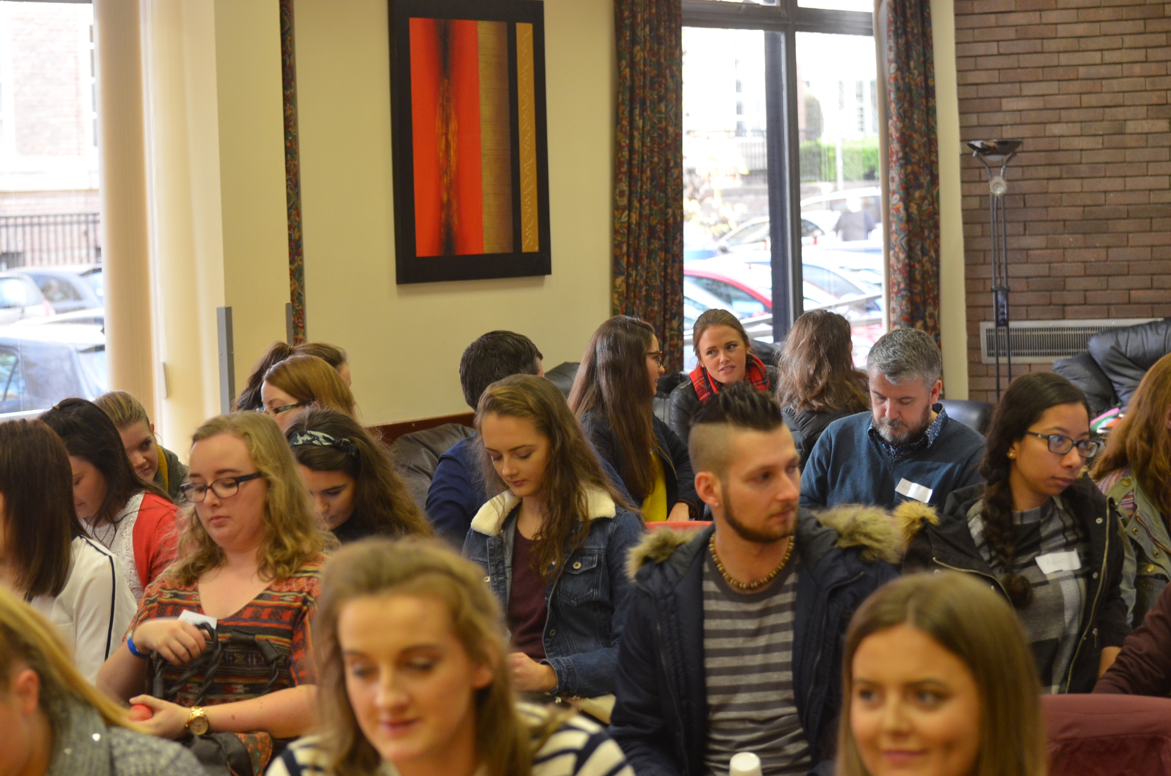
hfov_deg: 19.5
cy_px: 388
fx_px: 3408
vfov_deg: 13.0
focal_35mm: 105
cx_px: 586
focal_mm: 70
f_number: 4.5
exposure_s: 1/50
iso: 800
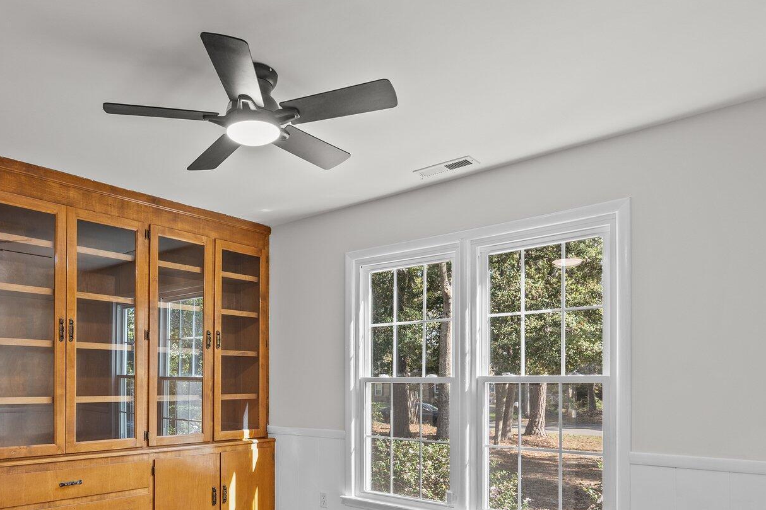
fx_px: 574
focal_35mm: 27
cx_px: 288
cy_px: 392
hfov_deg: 66.4
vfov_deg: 46.0
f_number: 4
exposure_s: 1/13
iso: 400
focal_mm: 16
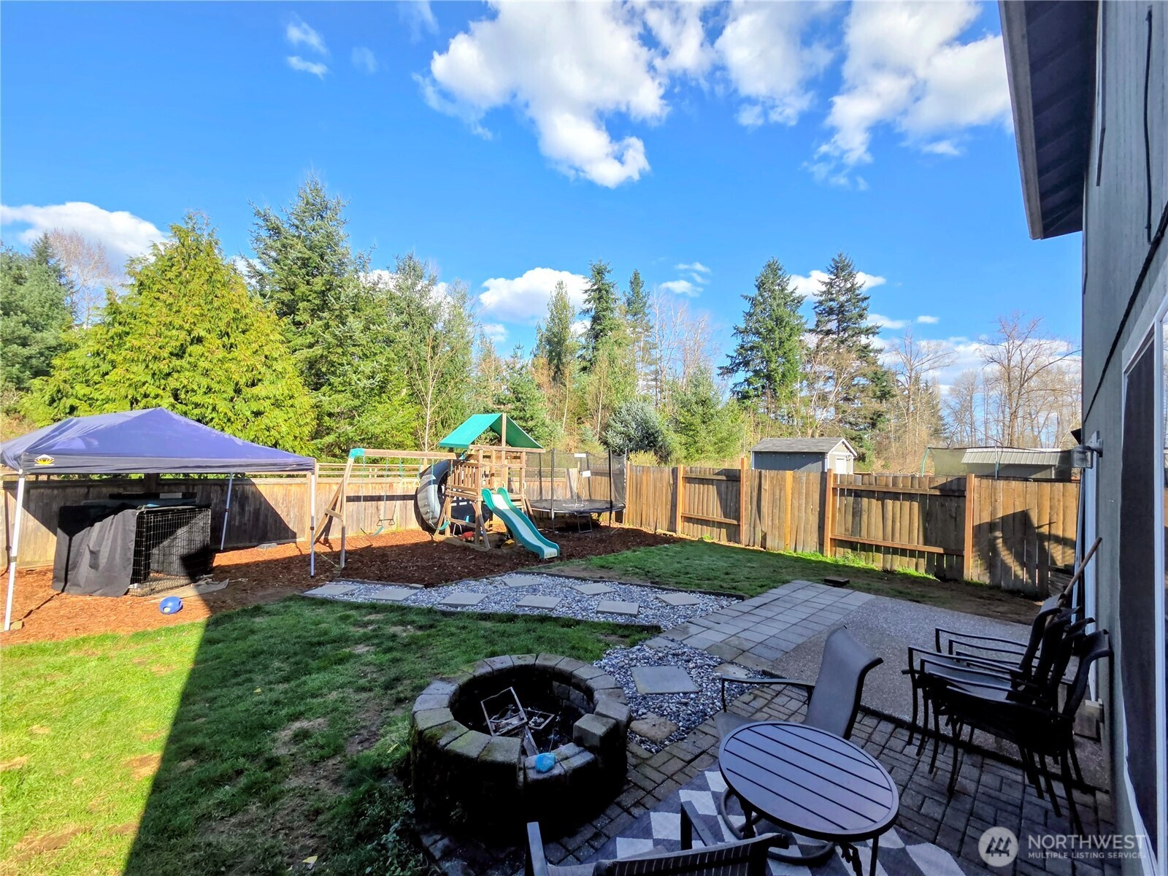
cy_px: 438
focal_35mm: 13
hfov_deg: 106.2
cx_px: 584
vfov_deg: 89.9
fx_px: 439
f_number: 2.2
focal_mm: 2.2
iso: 50
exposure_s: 1/1038
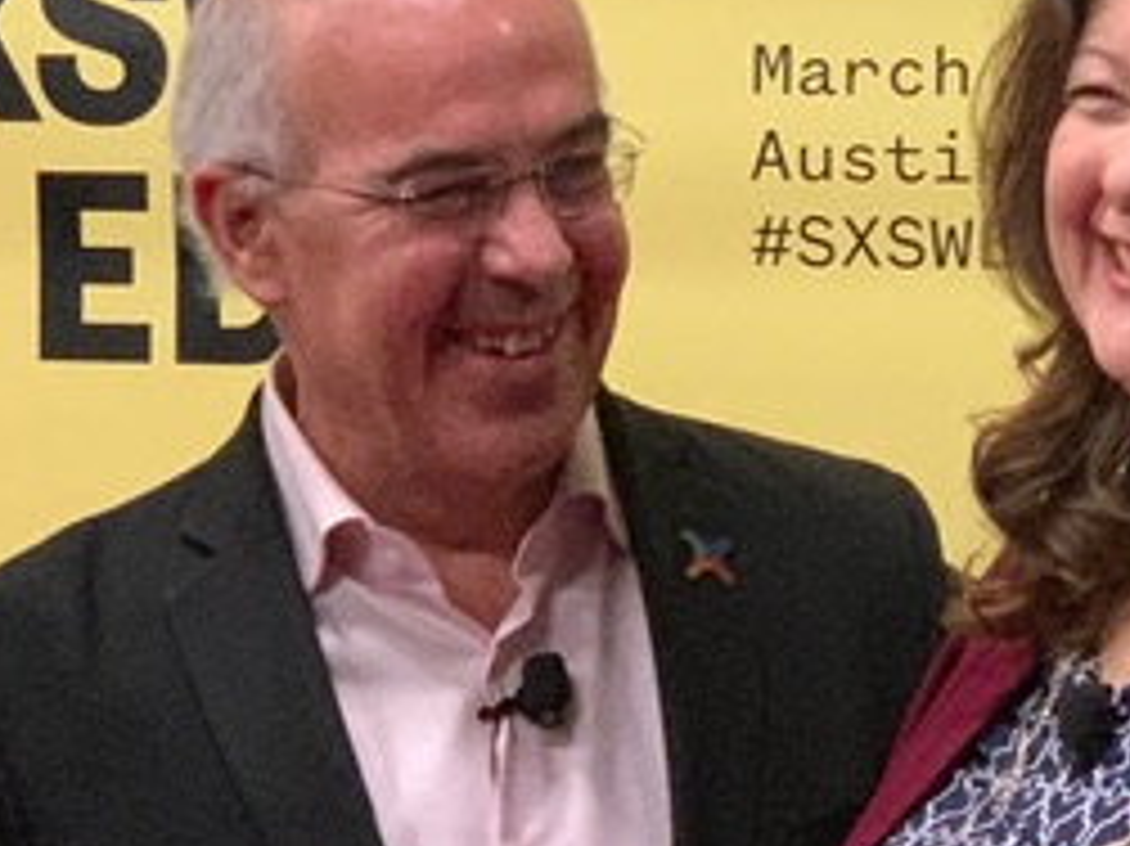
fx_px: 6917
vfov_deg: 7.0
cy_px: 472
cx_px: 963
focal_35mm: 212
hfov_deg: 9.3
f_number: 2.4
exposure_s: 1/60
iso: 320
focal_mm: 6
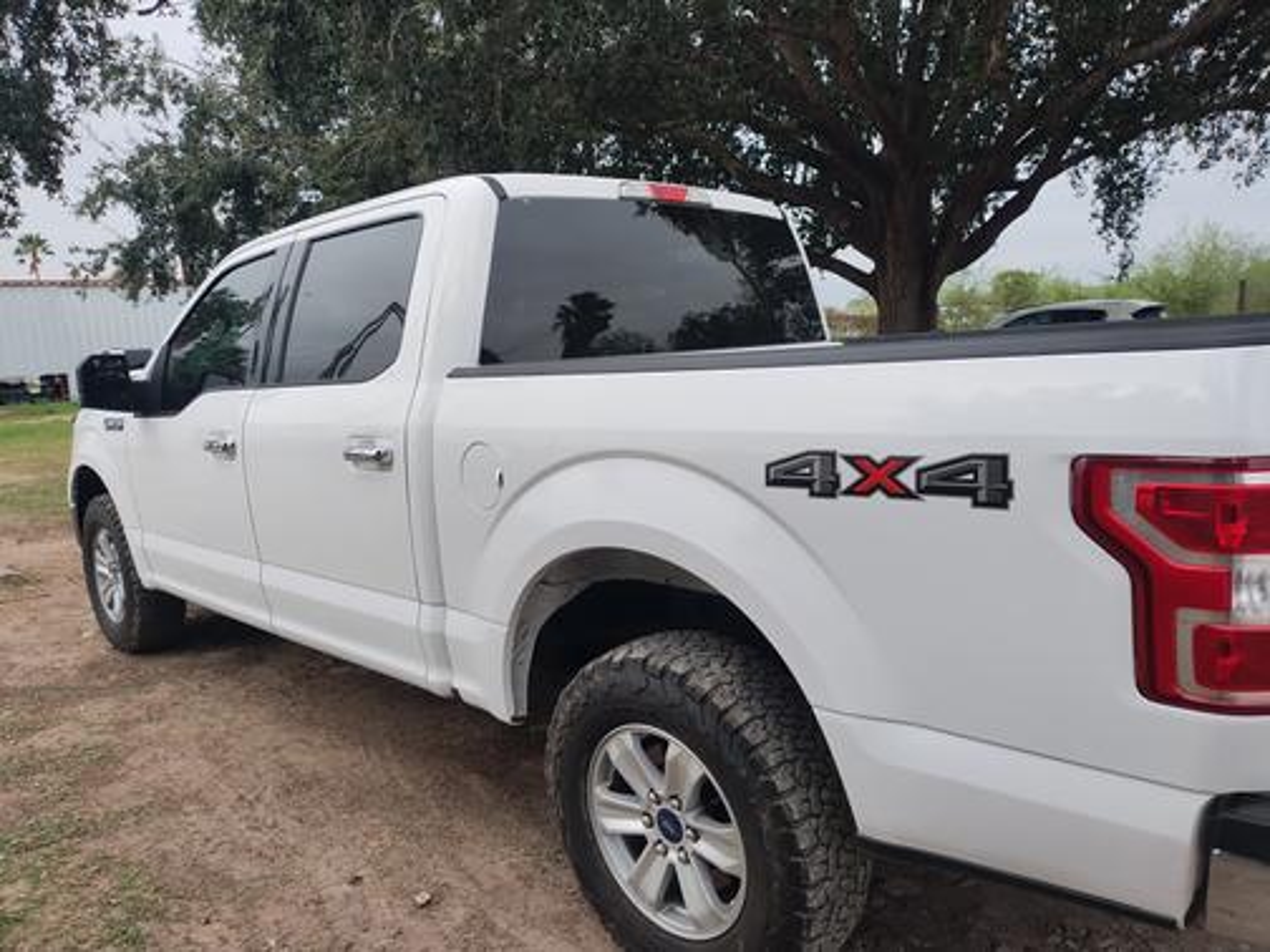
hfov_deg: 69.4
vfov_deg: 54.9
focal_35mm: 25
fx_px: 917
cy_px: 476
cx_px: 635
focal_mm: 4.71
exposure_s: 1/1938
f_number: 1.7
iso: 101
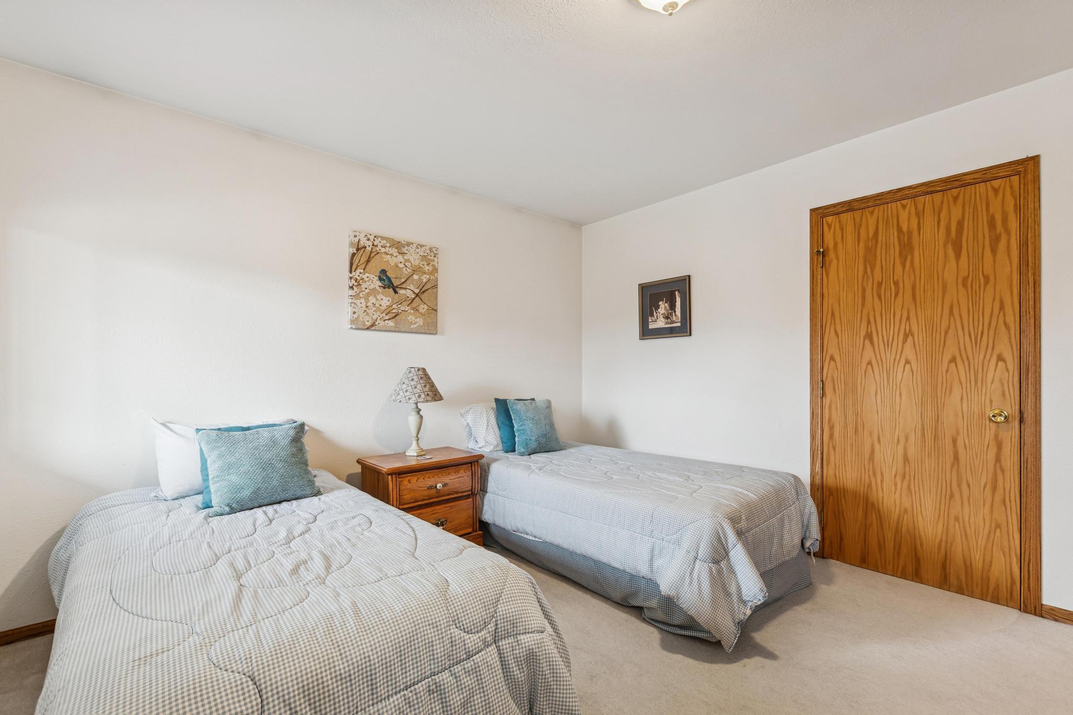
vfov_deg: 77.3
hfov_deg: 100.4
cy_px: 358
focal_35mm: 15
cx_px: 536
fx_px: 447
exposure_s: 1/2
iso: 100
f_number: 6.3
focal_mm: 10
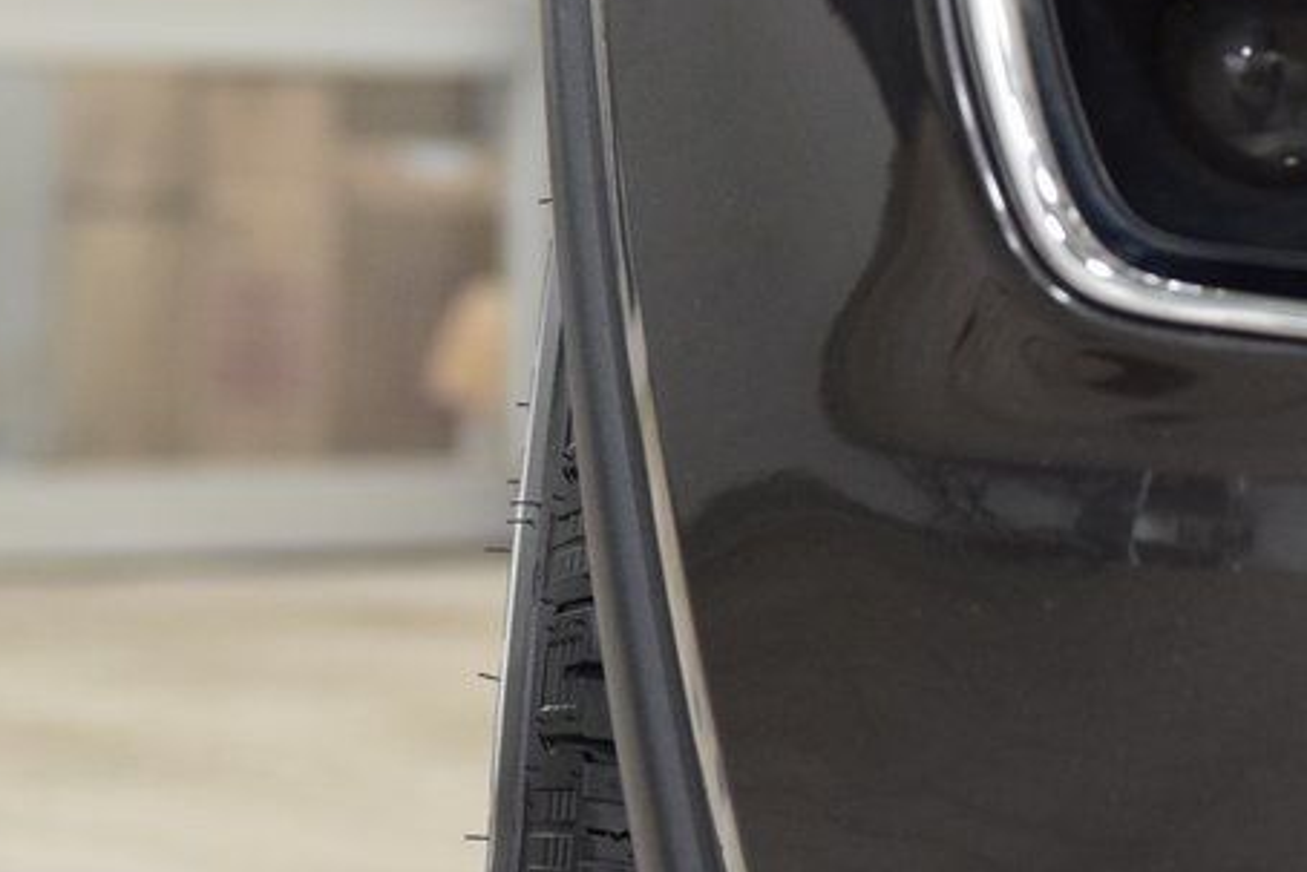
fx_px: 8607
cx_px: 1428
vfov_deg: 5.8
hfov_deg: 8.6
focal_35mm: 237
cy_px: 108
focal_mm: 70
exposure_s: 1/30
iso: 1600
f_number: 6.3
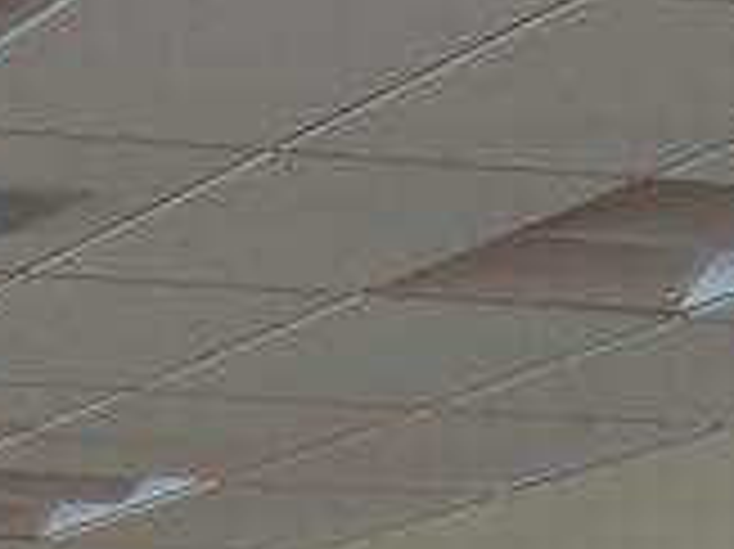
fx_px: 3199
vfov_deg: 8.9
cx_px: -1072
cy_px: 1292
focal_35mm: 151
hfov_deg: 10.9
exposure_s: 1/71
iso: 160
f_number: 1.78
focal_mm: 6.76
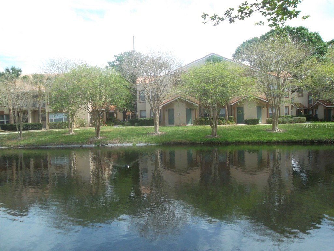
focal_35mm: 27
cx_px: 167
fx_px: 261
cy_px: 126
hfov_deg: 65.3
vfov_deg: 51.4
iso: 80
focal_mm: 4.9
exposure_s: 1/300
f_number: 3.5
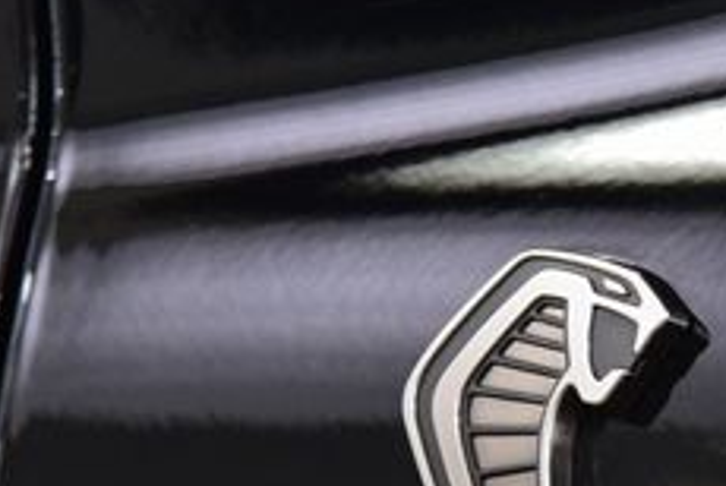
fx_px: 5896
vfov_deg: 4.7
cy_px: 431
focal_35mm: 292
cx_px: 543
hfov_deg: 7.0
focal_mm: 70
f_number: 7.1
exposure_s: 1/30
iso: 1400
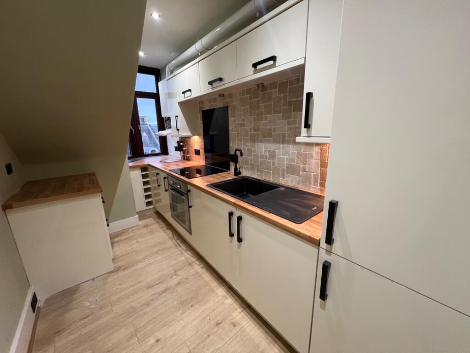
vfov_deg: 89.9
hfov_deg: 106.2
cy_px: 176
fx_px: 177
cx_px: 235
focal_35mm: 13
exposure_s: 1/50
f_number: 1.8
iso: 320
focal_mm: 1.57
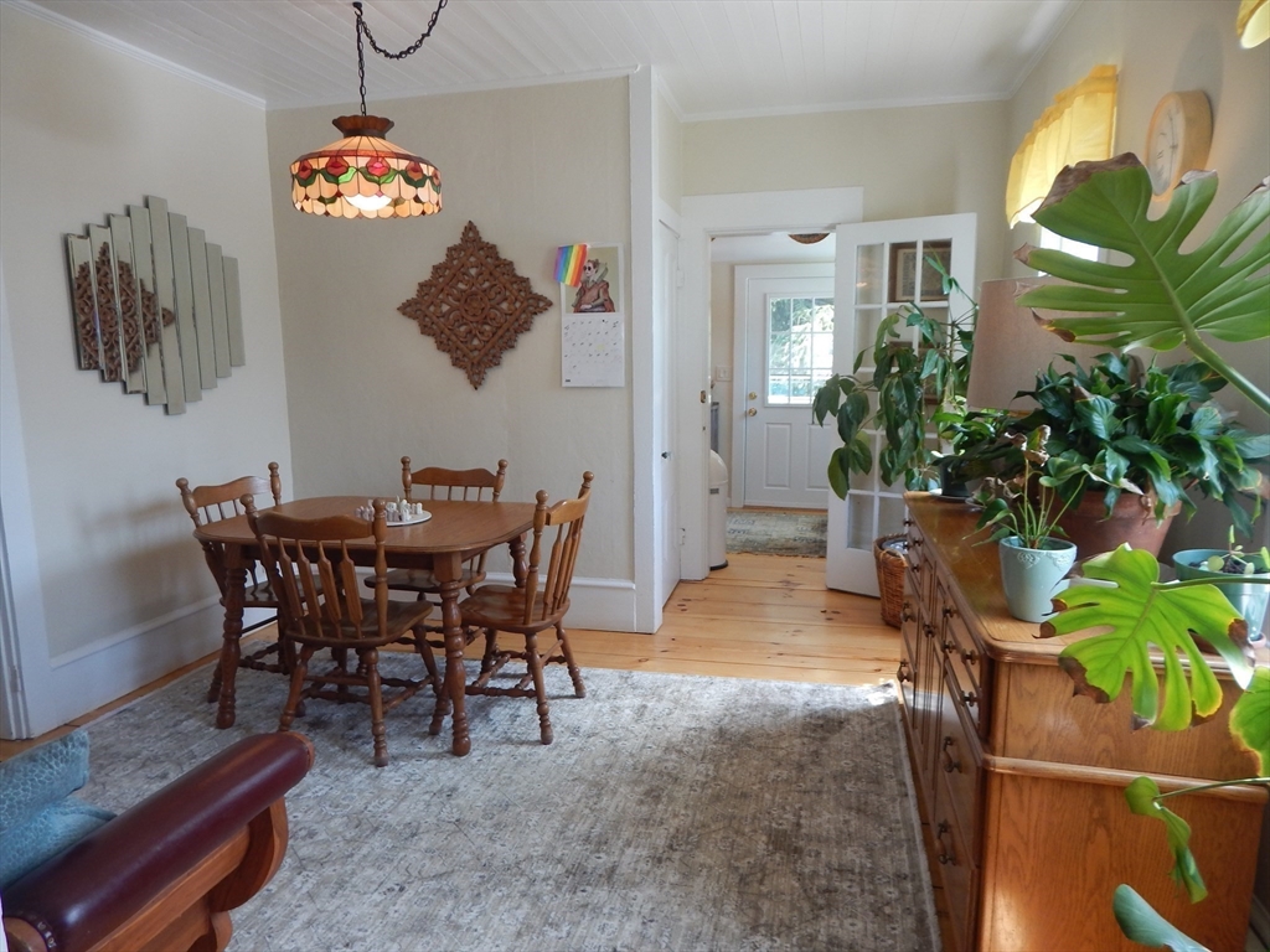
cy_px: 476
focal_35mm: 22
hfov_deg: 76.4
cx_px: 635
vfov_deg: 61.1
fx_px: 807
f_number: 3
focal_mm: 4
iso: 125
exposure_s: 1/50
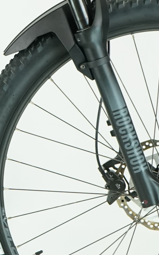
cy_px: 44
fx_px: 1546
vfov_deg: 9.4
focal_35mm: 223
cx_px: -150
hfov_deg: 5.8
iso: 1600
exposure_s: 1/200
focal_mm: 52
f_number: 5.6
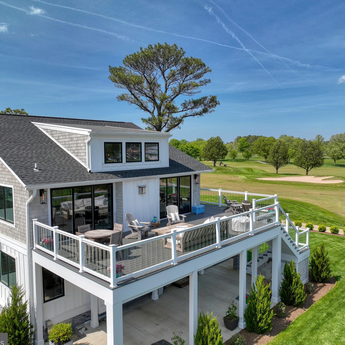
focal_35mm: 29
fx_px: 327
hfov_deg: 55.6
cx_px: 186
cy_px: 175
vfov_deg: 55.6
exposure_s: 1/160
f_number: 2.8
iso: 120
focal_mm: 12.29
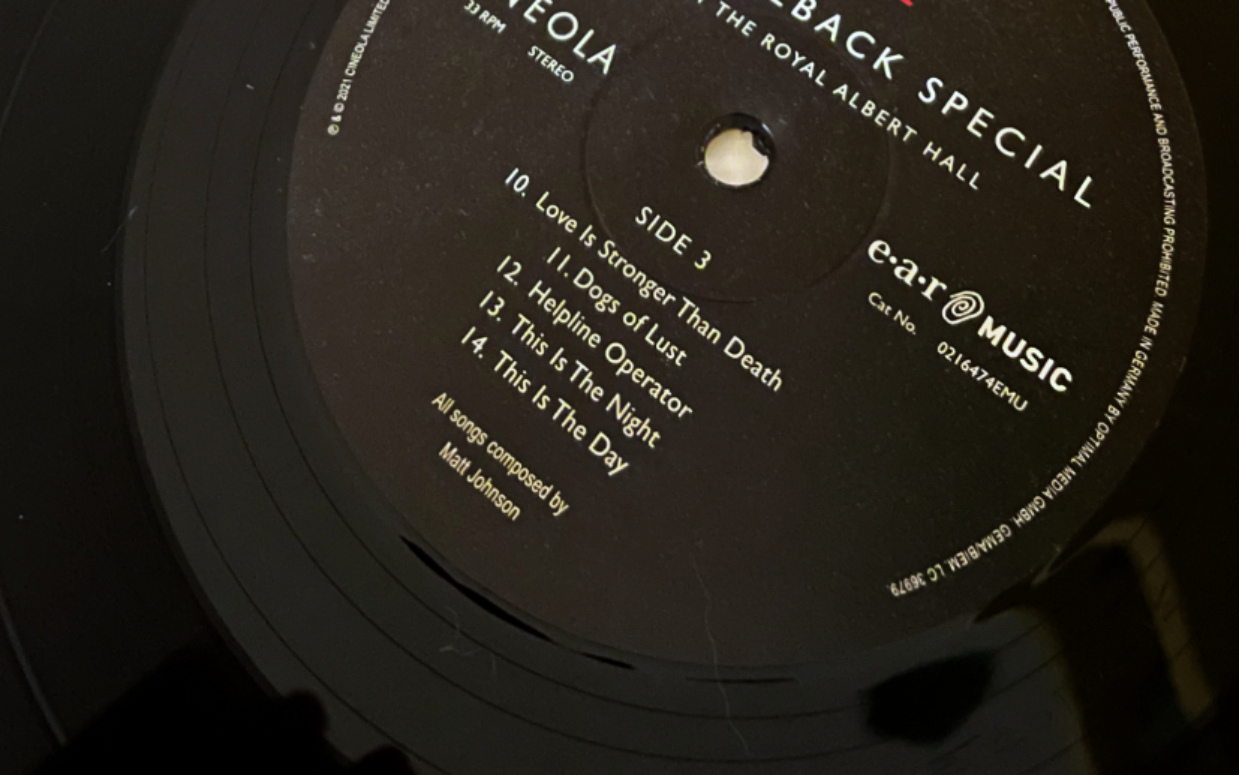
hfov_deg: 40.3
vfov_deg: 22.0
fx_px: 1688
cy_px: -345
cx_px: 672
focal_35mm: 50
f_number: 1.6
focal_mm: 4.2
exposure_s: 1/8
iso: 1250
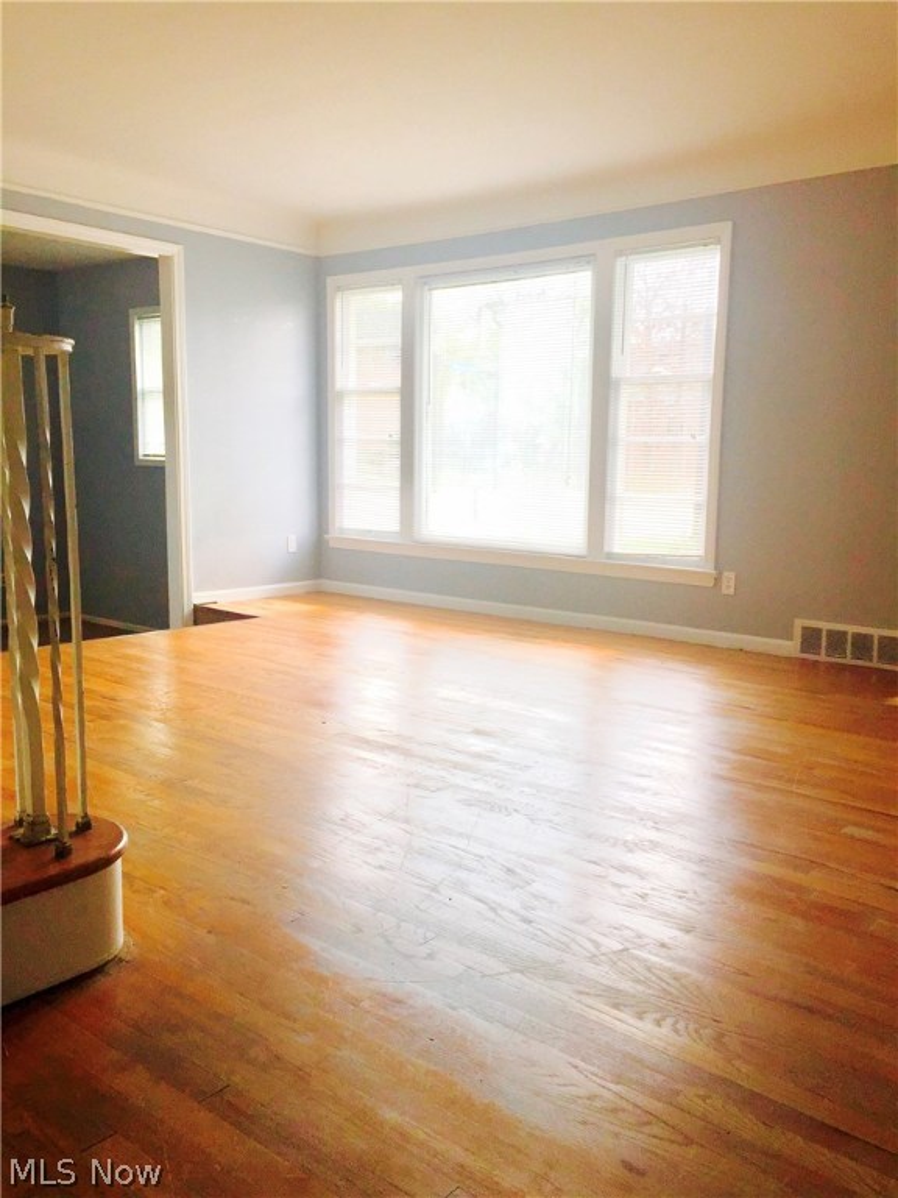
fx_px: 1003
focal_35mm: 29
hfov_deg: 48.2
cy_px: 599
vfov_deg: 61.7
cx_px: 449
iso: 32
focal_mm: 4.15
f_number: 2.2
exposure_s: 1/230
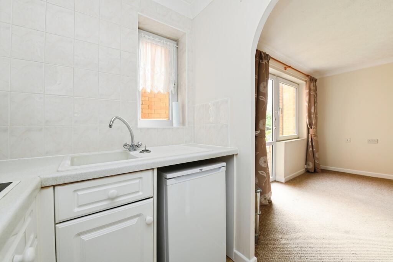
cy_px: 131
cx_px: 196
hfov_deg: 104.2
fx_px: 153
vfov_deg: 81.2
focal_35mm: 14
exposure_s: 1/60
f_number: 8
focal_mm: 14
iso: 800
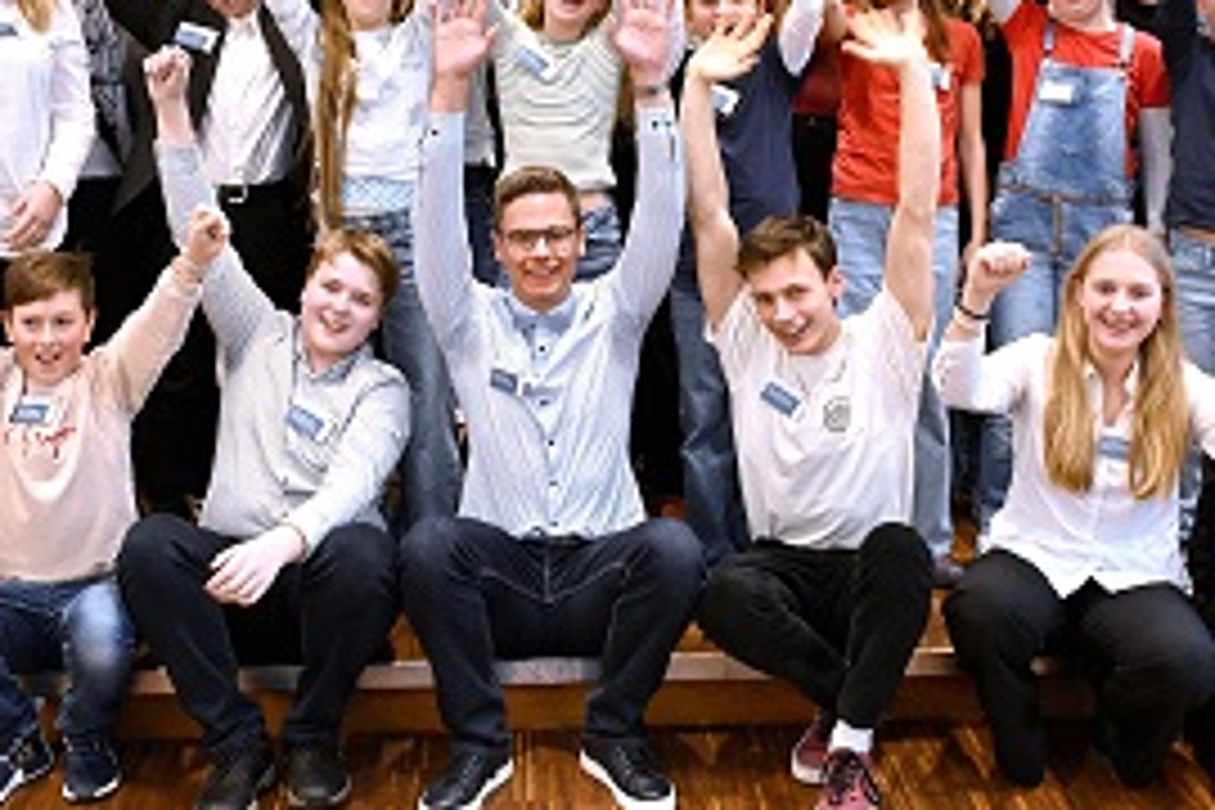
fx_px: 2025
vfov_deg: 22.2
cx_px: 585
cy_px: 130
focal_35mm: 60
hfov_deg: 33.4
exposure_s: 1/100
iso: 1600
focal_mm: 27
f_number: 4
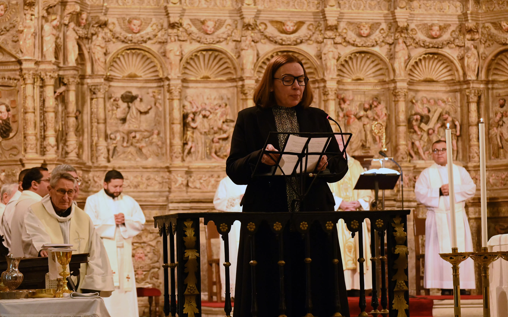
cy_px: 151
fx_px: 1786
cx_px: 253
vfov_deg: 10.2
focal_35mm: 129
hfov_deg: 16.2
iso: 3200
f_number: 5
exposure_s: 1/50
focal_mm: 84
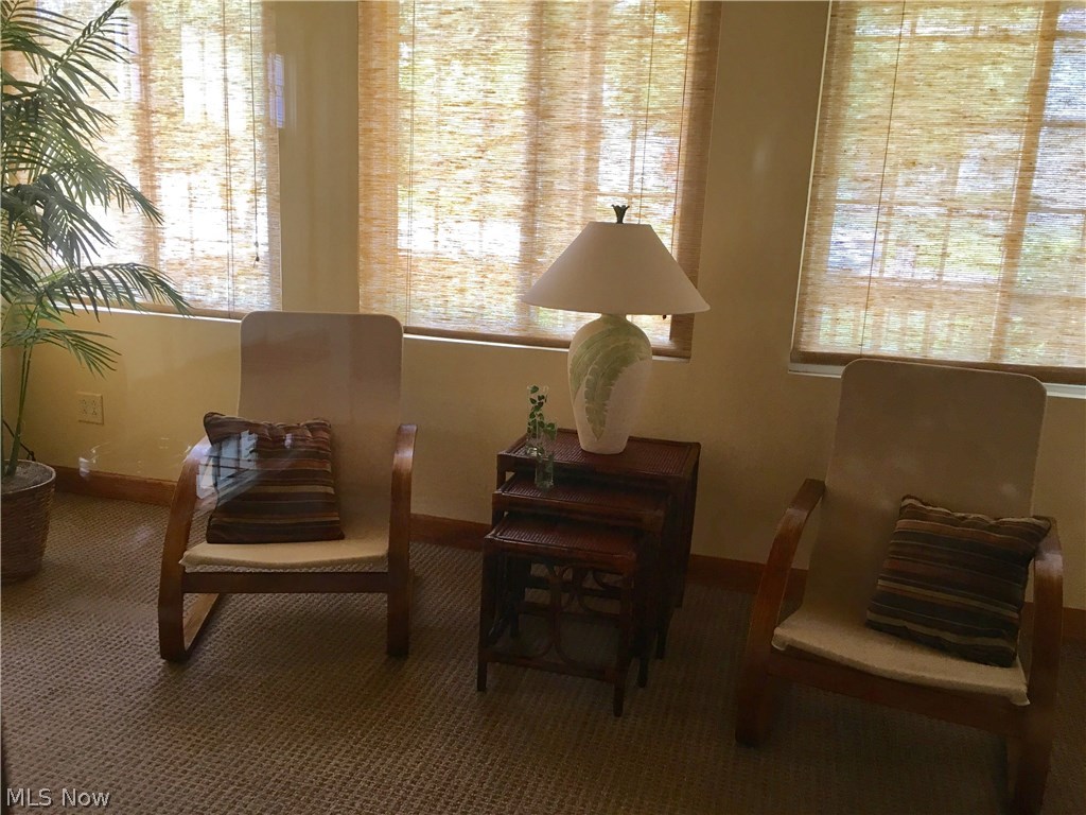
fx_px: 910
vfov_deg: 48.2
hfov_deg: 61.7
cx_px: 543
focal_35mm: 29
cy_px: 408
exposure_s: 1/30
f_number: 2.2
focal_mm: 4.15
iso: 80
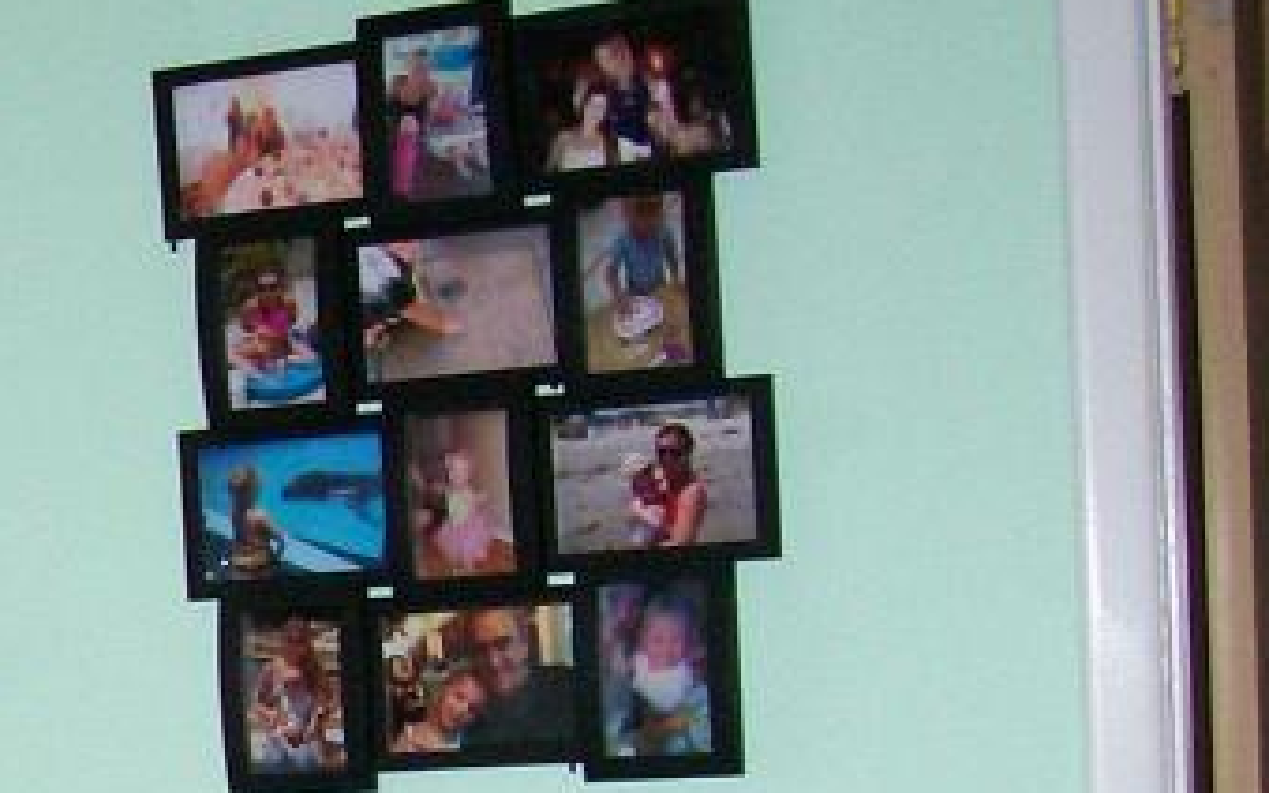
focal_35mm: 109
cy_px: 1017
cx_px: -610
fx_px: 3770
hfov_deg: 17.3
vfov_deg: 11.7
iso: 140
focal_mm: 5.6
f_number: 2.7
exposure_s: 1/112
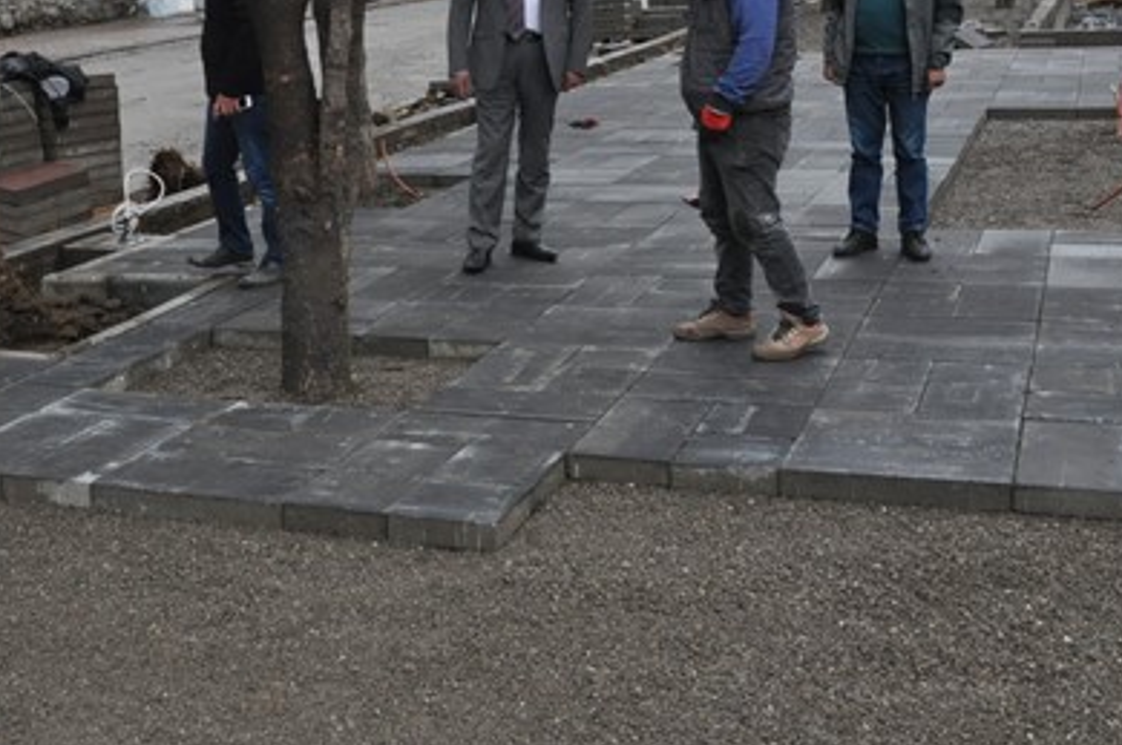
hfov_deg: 36.0
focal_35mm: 55
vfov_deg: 24.1
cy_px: 138
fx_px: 1712
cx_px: 391
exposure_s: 1/160
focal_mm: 22
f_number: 13
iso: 1000
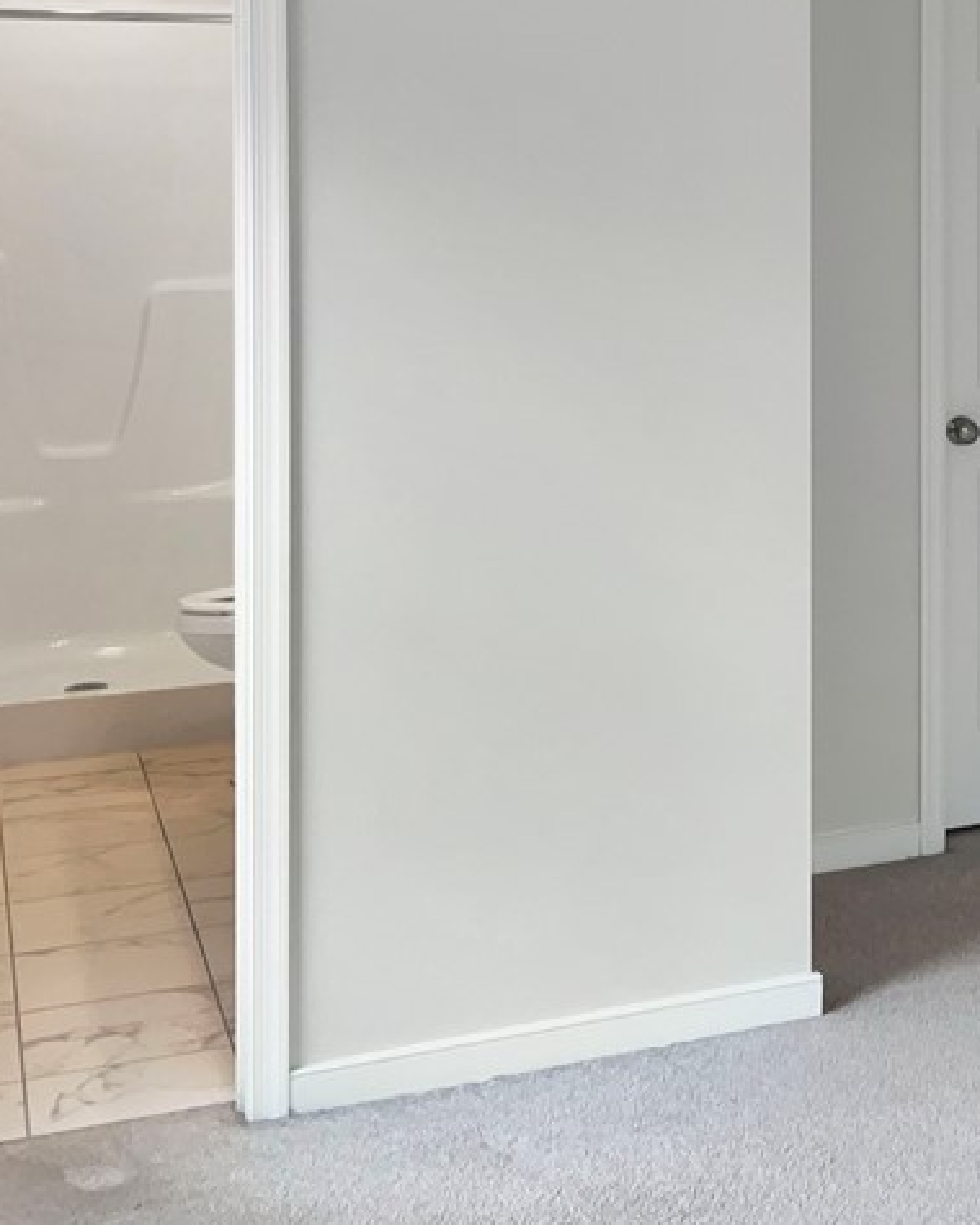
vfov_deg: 30.4
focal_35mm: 61
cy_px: 299
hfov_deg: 22.9
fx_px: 2212
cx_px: 1179
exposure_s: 1/31
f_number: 1.8
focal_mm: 3
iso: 16
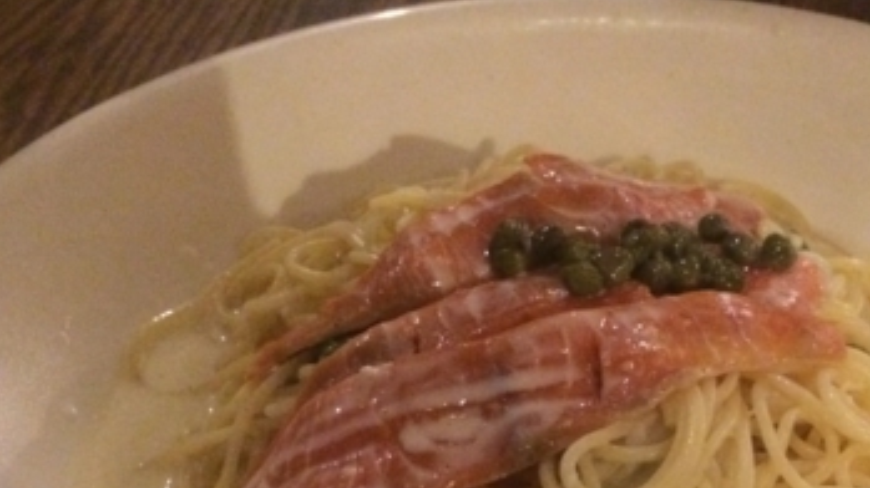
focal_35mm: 58
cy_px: 505
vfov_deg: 20.0
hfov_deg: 35.8
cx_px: 558
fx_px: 1337
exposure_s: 1/15
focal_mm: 4.15
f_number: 2.2
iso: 640
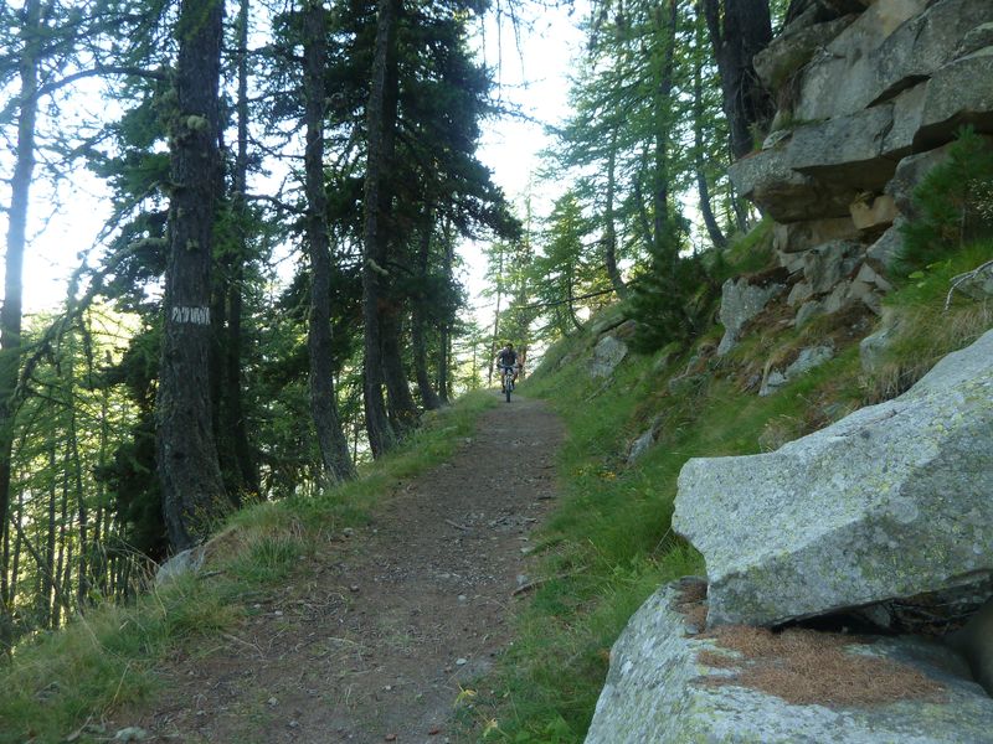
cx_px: 496
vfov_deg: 54.9
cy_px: 372
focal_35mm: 25
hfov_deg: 69.4
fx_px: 717
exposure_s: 1/30
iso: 80
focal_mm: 4.1
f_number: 3.3
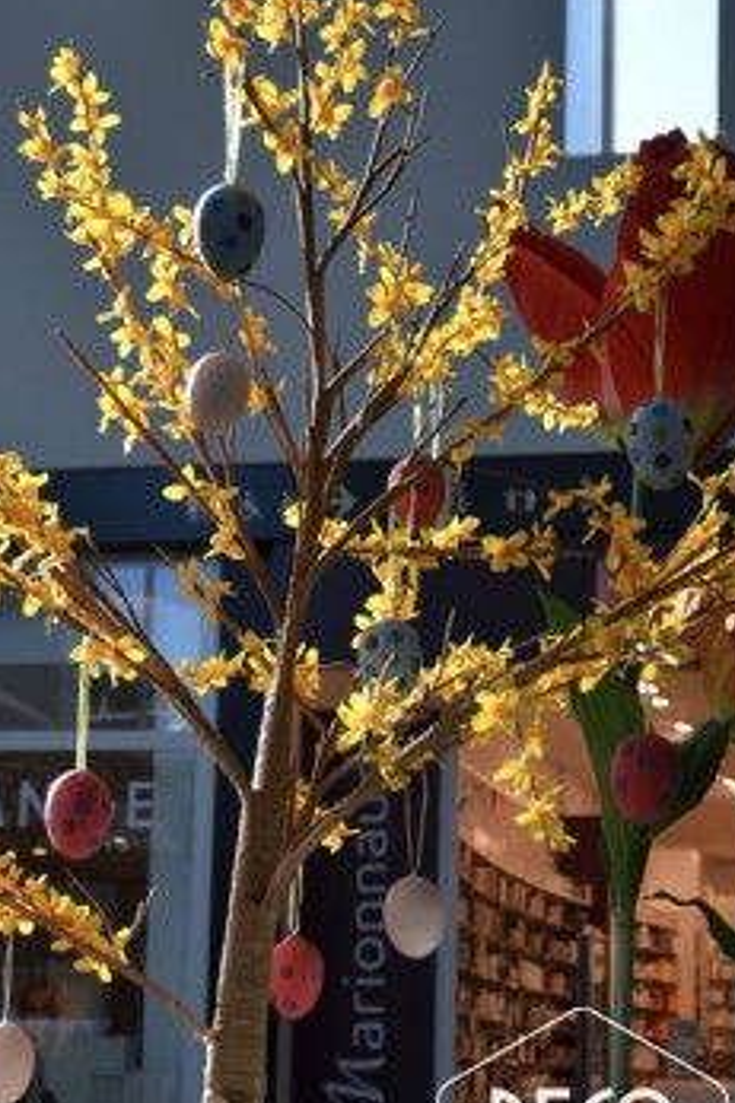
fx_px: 2697
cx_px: 320
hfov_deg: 15.5
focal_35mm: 88
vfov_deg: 23.1
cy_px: 556
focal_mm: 34
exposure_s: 1/160
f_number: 4.2
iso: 160
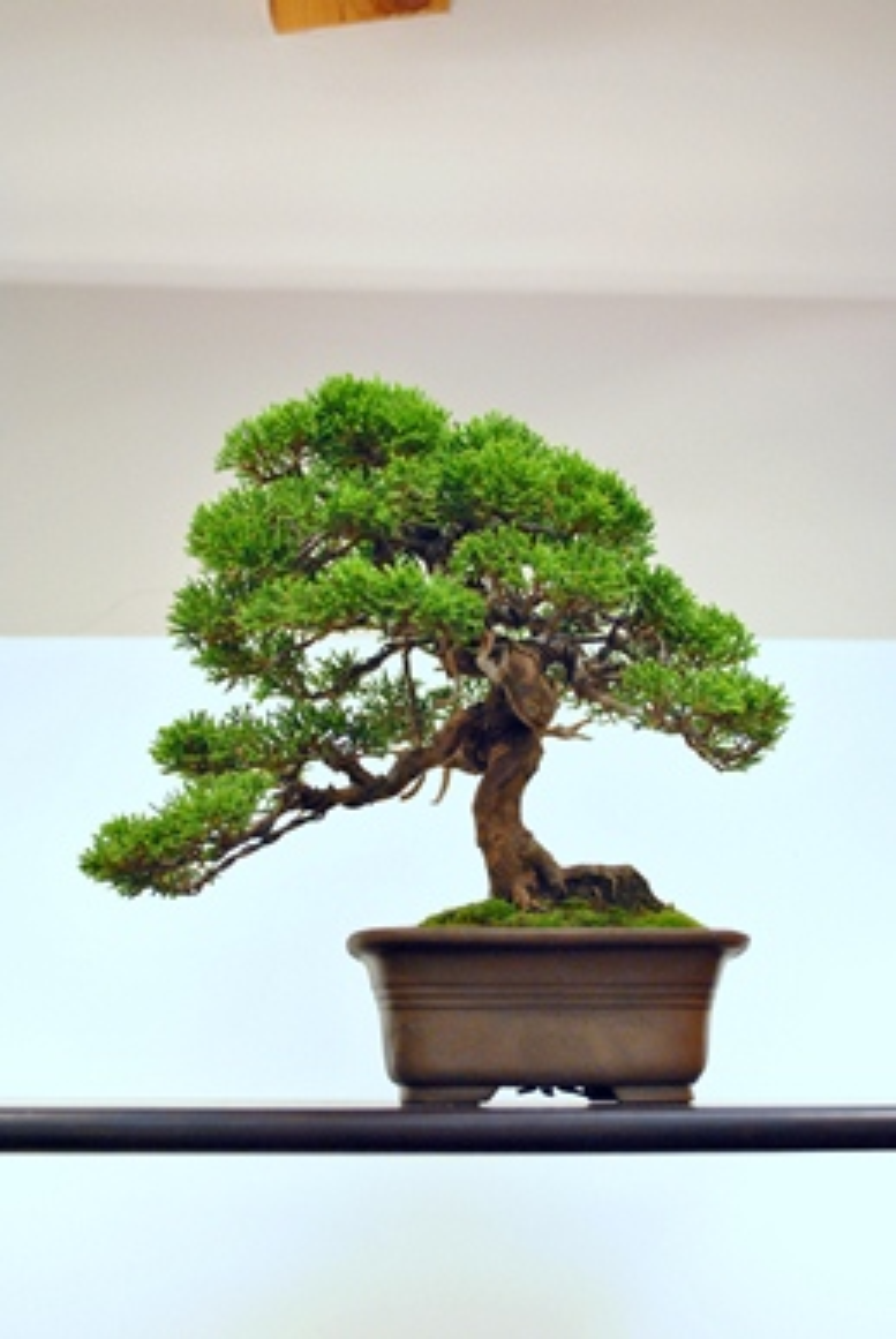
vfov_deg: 49.5
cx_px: 448
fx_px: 1452
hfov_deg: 34.3
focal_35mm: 39
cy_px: 670
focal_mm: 26
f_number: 4.5
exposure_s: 1/60
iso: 1600
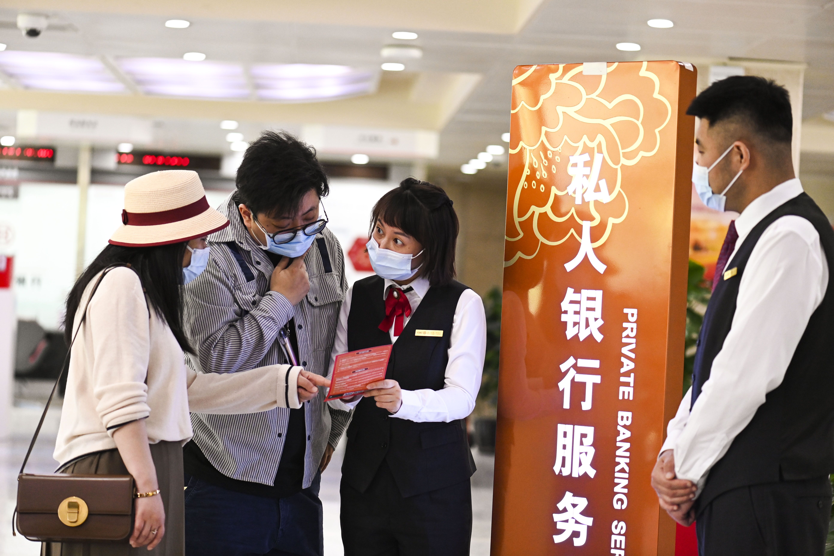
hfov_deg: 19.5
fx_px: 2432
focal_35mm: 105
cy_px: 278
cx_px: 417
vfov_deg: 13.0
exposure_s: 1/640
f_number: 3.2
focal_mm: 105
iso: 3200
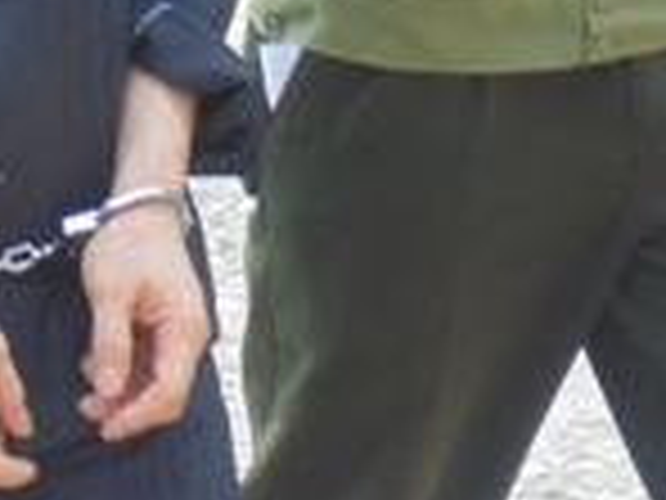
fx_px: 6561
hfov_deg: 5.8
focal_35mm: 341
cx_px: 279
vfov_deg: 4.3
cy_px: -387
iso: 80
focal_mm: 14.1
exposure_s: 1/125
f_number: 4.3
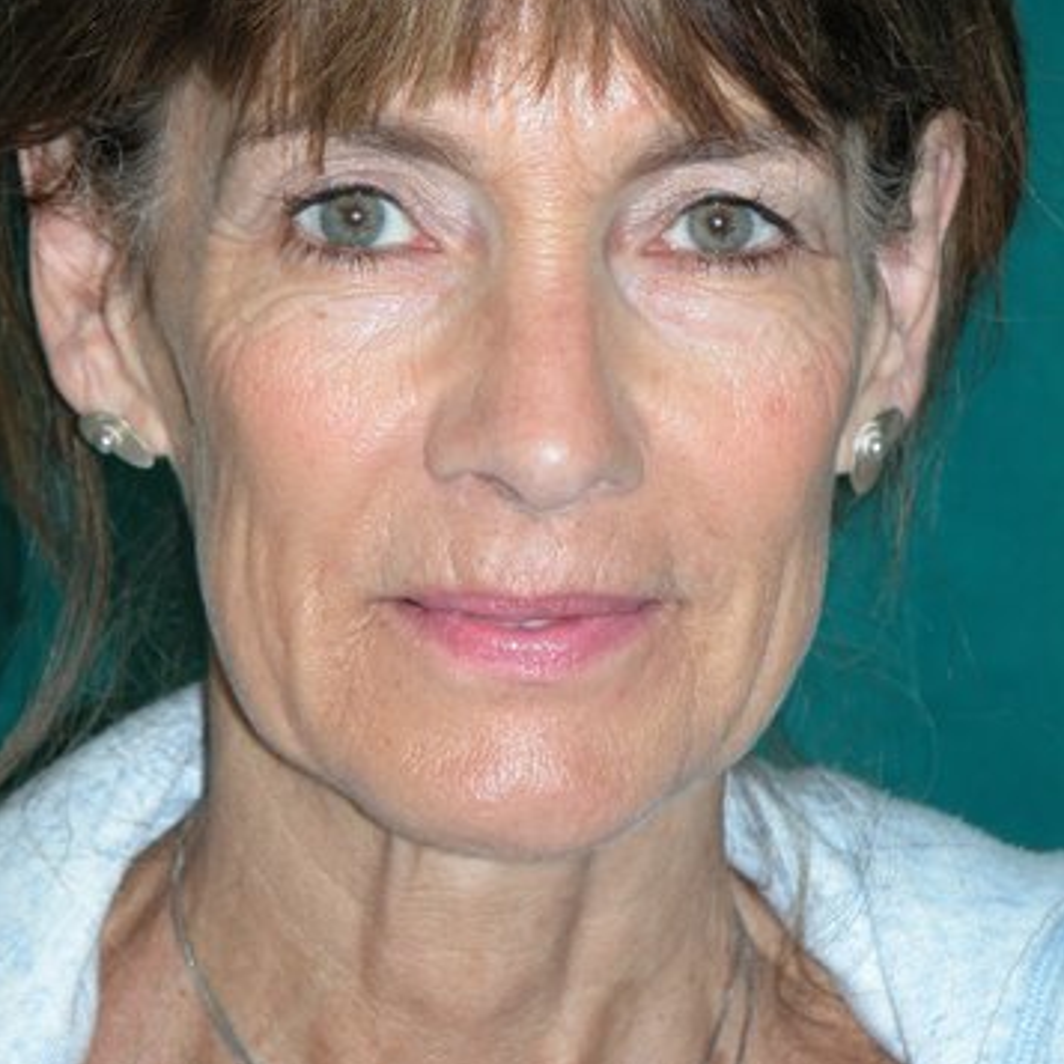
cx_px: 531
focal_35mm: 227
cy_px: 417
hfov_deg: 7.7
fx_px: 7894
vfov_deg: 7.7
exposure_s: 1/125
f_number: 4
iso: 100
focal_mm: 48.5
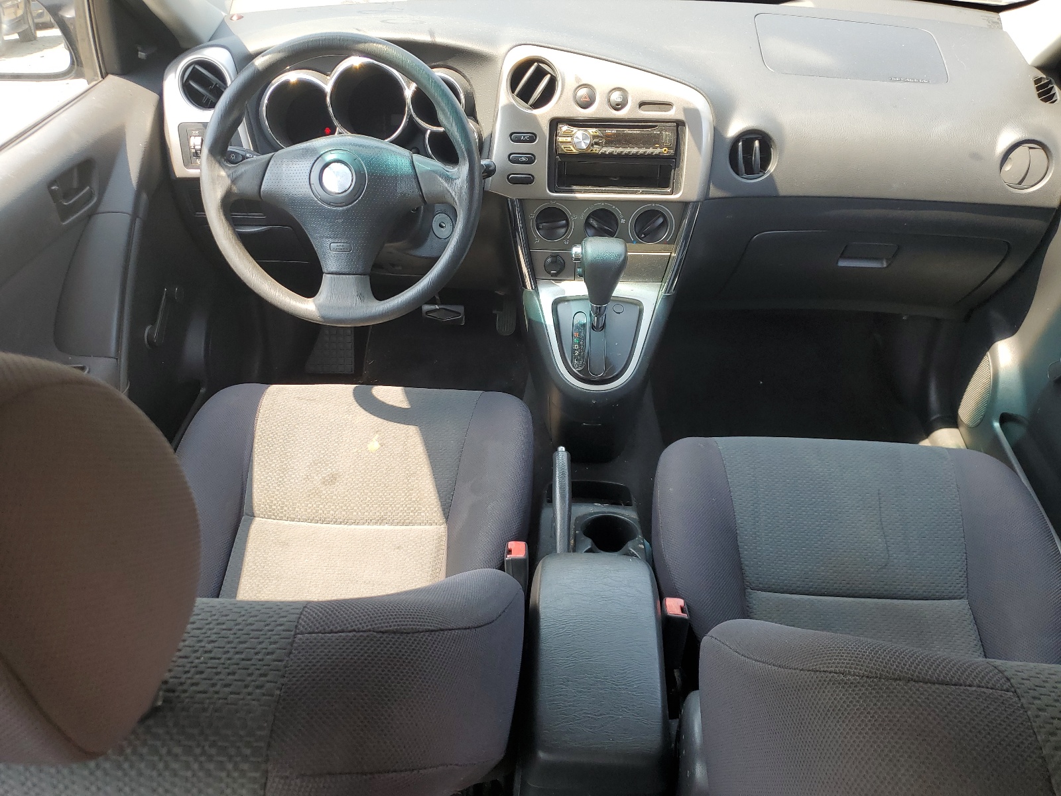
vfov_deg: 53.1
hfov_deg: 67.3
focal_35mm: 26
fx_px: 797
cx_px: 530
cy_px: 398
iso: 50
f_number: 1.5
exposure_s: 1/244
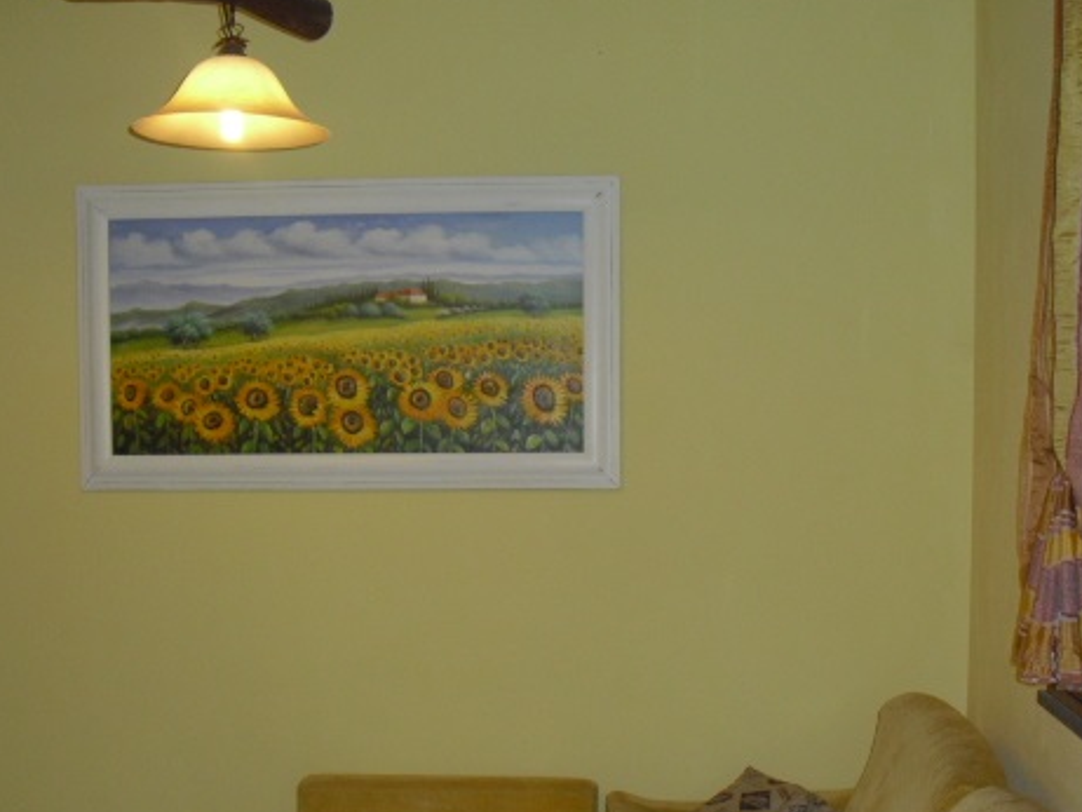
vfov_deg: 28.9
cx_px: 629
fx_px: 1563
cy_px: 547
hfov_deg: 38.1
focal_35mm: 50
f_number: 3.1
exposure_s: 1/60
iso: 200
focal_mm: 6.3
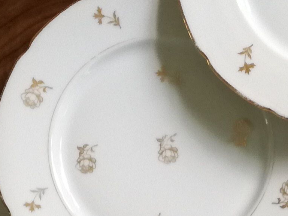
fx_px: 1215
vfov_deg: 9.8
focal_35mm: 146
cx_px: 349
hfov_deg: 13.2
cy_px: 350
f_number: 2
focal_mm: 3.79
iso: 100
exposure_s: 1/33.3
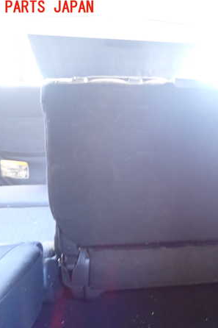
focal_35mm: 35
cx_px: 181
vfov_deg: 54.5
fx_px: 318
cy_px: 164
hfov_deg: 36.3
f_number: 2
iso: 800
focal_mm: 4.5
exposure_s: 1/13
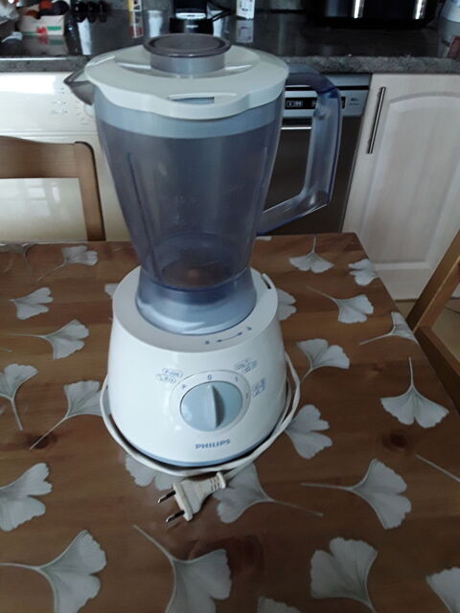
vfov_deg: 65.3
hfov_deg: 51.4
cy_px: 306
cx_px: 230
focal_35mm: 27
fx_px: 478
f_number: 1.9
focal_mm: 2.91
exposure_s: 1/20
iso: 160
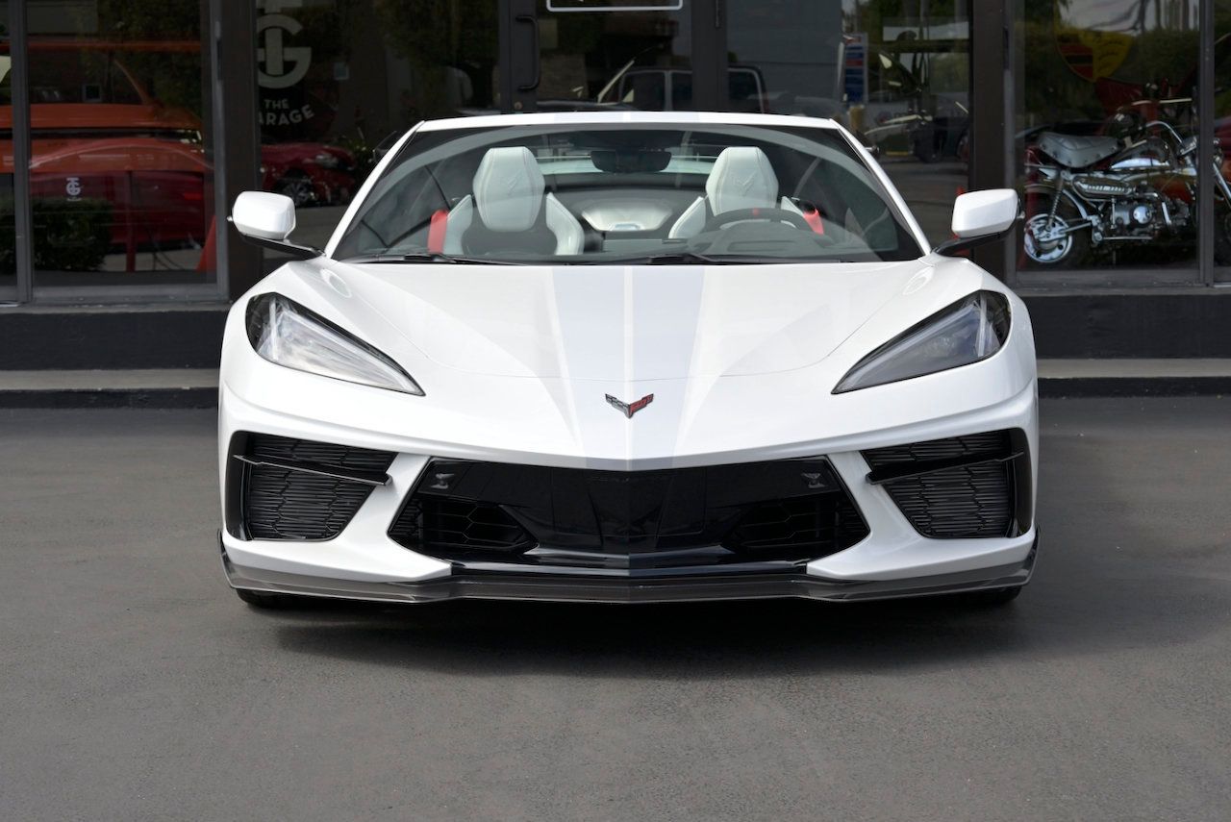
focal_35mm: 75
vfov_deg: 18.2
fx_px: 2566
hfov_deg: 27.0
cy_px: 411
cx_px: 616
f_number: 9
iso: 160
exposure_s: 1/250
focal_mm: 75
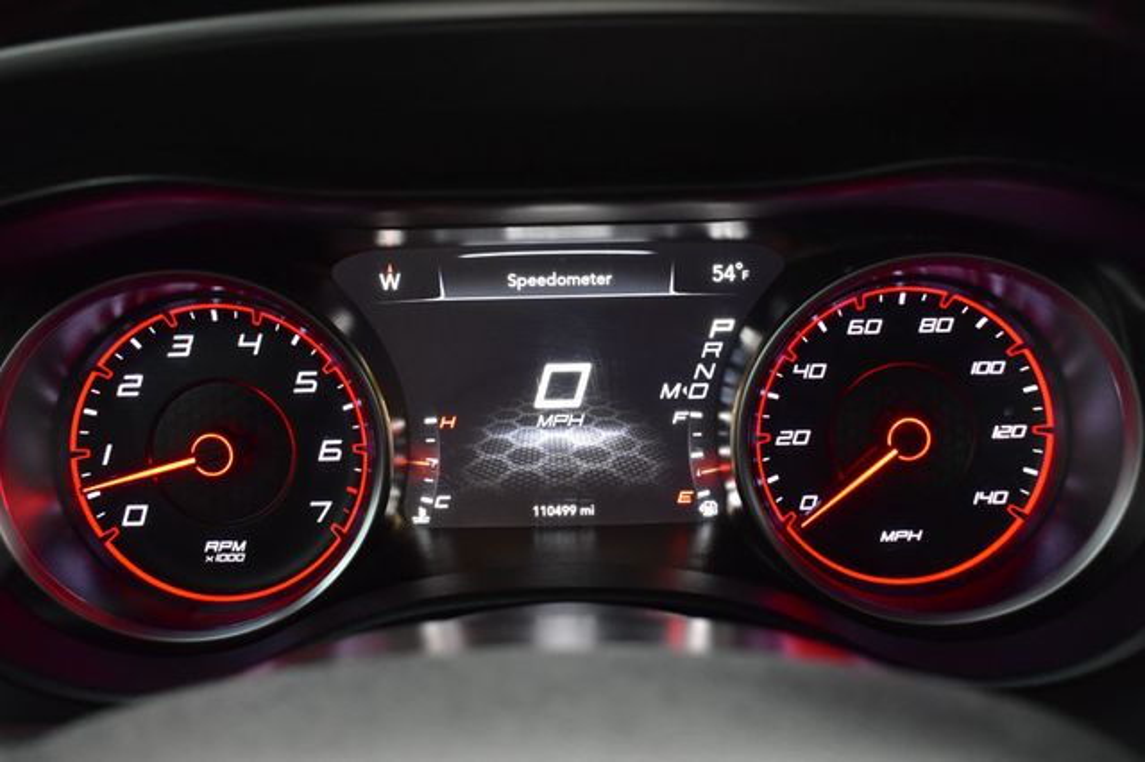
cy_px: 381
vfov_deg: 34.2
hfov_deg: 49.6
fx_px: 1240
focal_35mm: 39
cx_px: 572
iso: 1600
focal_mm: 26
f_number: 5.6
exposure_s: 1/15
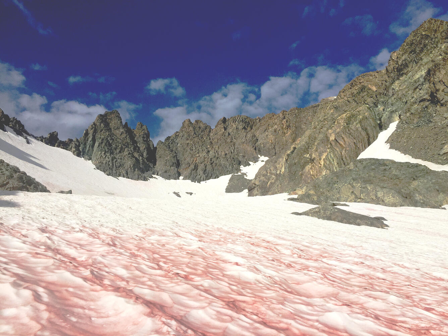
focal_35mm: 29
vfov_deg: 48.2
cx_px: 224
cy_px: 168
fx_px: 375
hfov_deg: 61.7
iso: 32
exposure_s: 1/5650
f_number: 2.2
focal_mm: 4.2
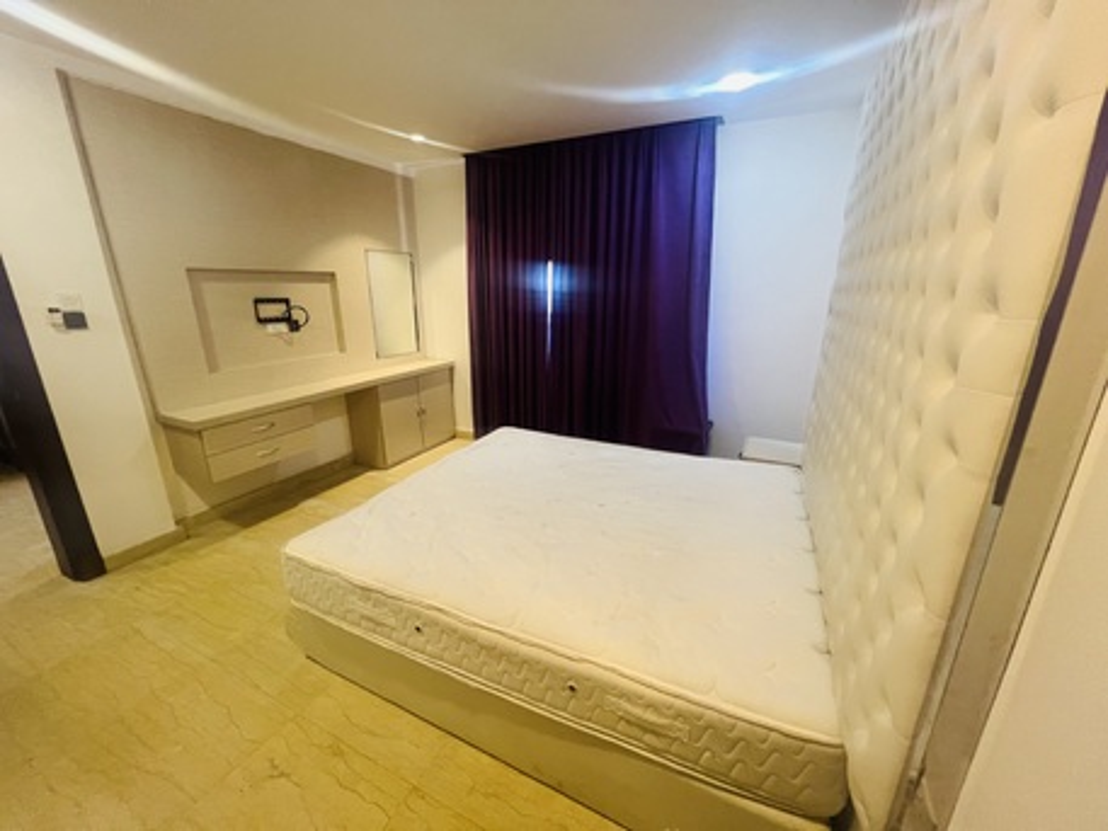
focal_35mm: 13
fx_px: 416
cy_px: 416
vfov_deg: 89.9
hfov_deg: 106.2
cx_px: 554
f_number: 1.8
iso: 250
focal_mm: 1.57
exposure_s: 1/100
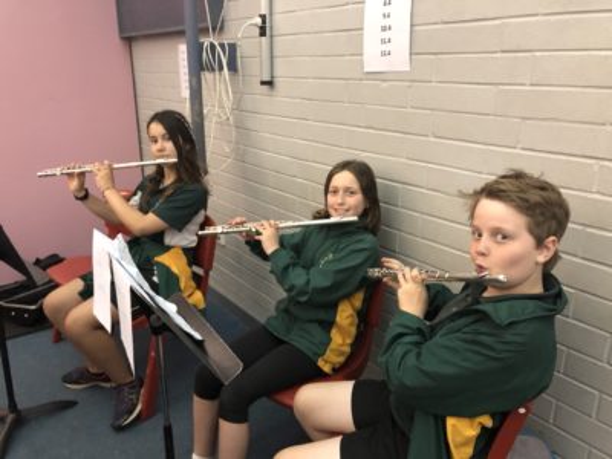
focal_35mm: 28
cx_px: 306
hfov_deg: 63.4
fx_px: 495
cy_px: 230
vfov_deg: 49.7
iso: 100
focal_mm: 4
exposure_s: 1/7
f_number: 1.8
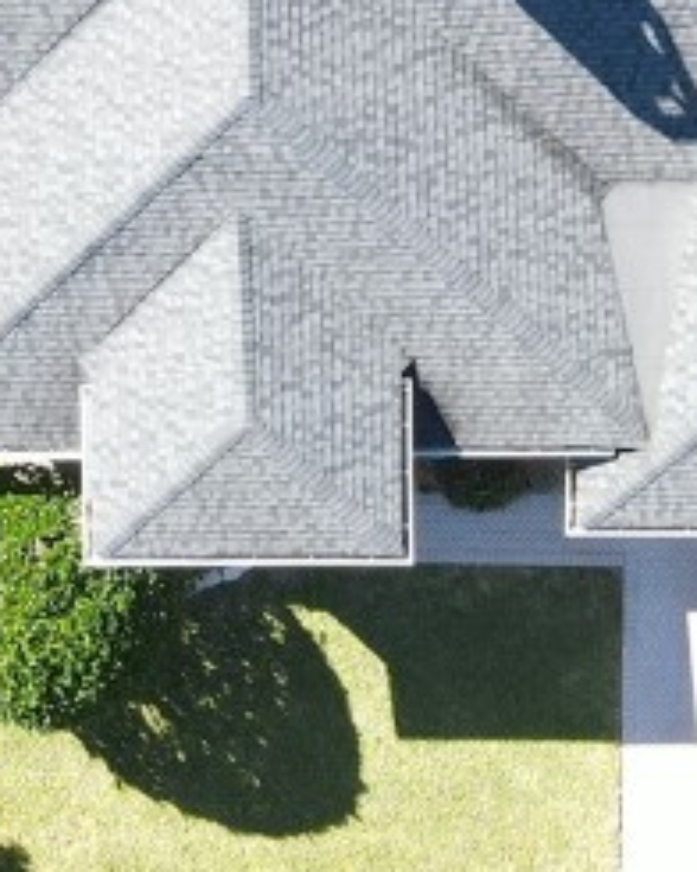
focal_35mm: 98
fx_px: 2527
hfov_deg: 15.7
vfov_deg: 18.1
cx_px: 409
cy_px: -303
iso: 100
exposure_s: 1/100
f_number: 2.8
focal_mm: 4.5
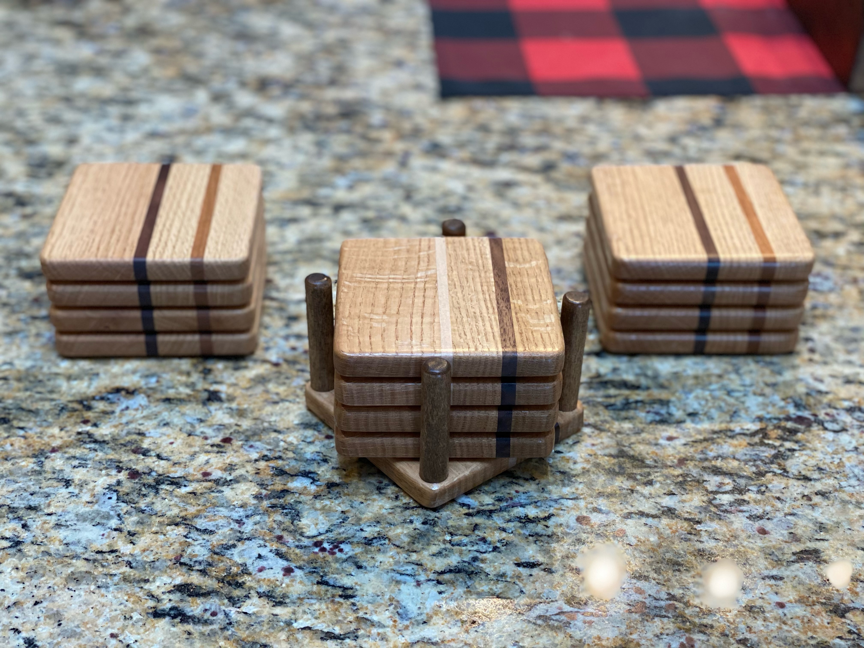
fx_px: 1298
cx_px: 432
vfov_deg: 28.0
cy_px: 324
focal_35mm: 52
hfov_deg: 36.8
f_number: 2
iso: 125
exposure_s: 1/120
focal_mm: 6
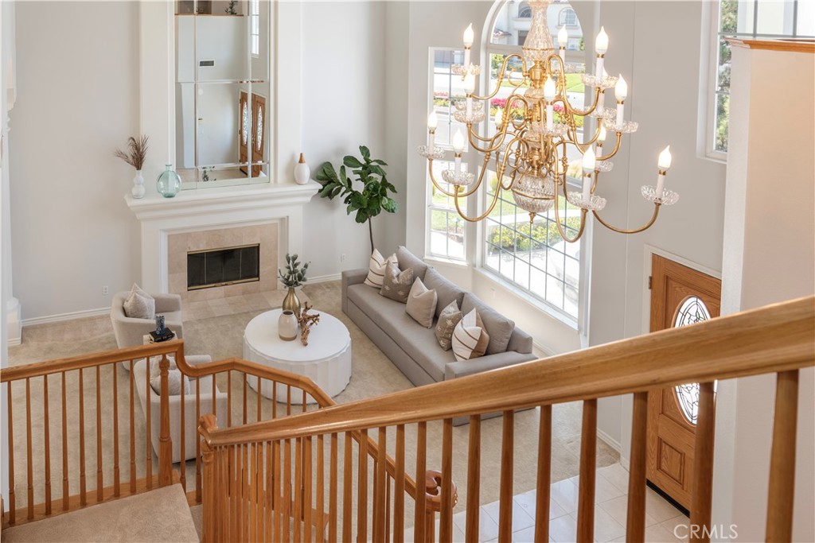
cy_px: 272
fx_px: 589
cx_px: 408
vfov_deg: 49.6
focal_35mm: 26
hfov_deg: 69.4
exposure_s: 1/80
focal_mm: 26
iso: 200
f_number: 8
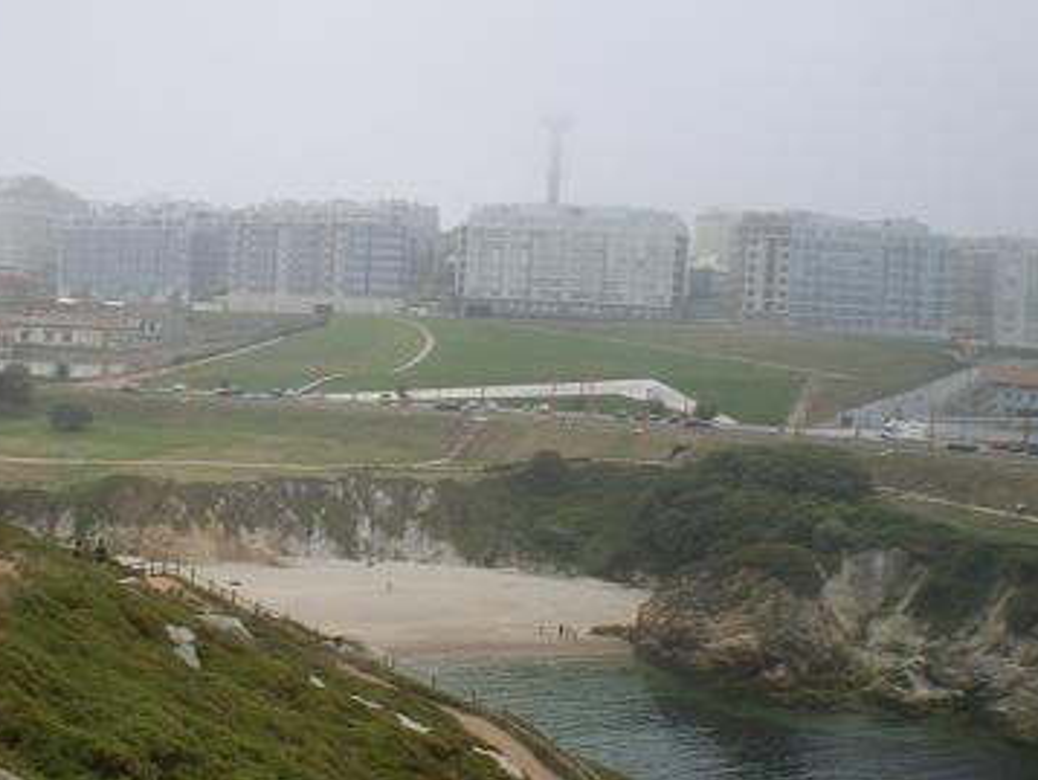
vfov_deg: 26.0
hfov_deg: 34.0
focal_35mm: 56
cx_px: 348
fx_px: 1680
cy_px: 522
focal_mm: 6.3
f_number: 4.6
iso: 64
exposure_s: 1/250
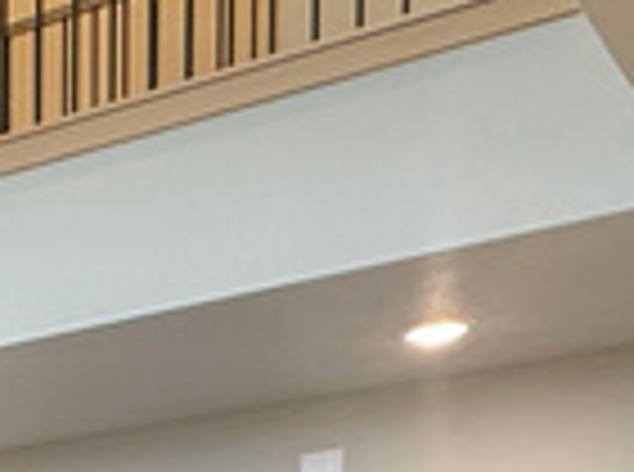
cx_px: -567
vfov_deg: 12.5
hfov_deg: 15.9
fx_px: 1863
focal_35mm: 102
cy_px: 989
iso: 125
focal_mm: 2.22
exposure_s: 1/120
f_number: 2.2
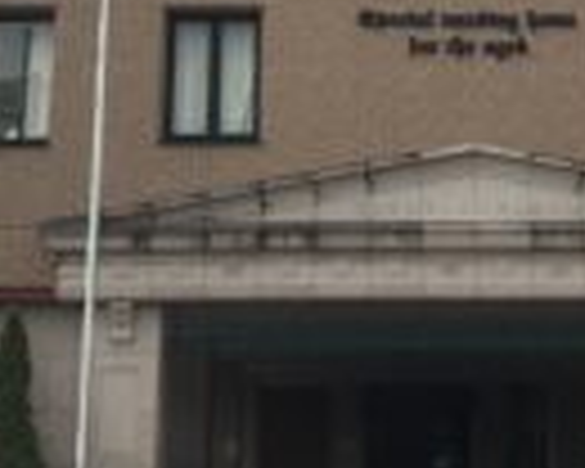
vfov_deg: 17.7
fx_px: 1454
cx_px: 392
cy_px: -45
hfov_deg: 22.6
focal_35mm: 84
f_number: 1.8
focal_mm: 3.99
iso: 20
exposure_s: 1/3690
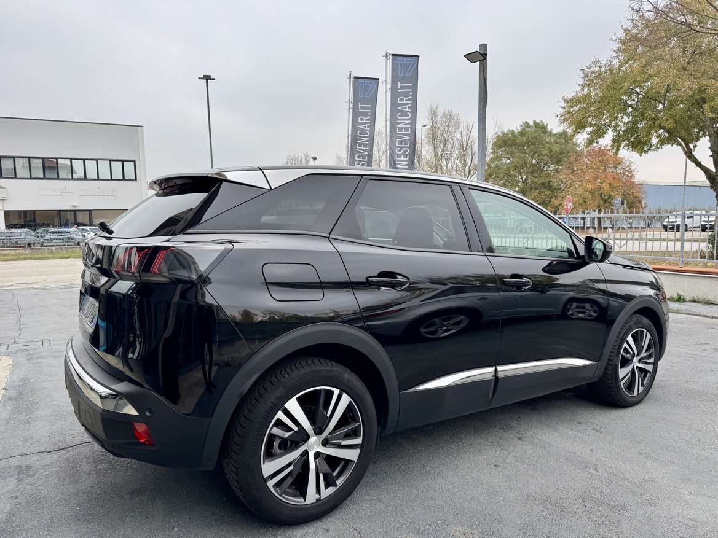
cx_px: 359
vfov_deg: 56.8
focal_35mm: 24
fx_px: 498
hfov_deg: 71.6
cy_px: 269
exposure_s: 1/1026
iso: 80
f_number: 1.78
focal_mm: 6.76
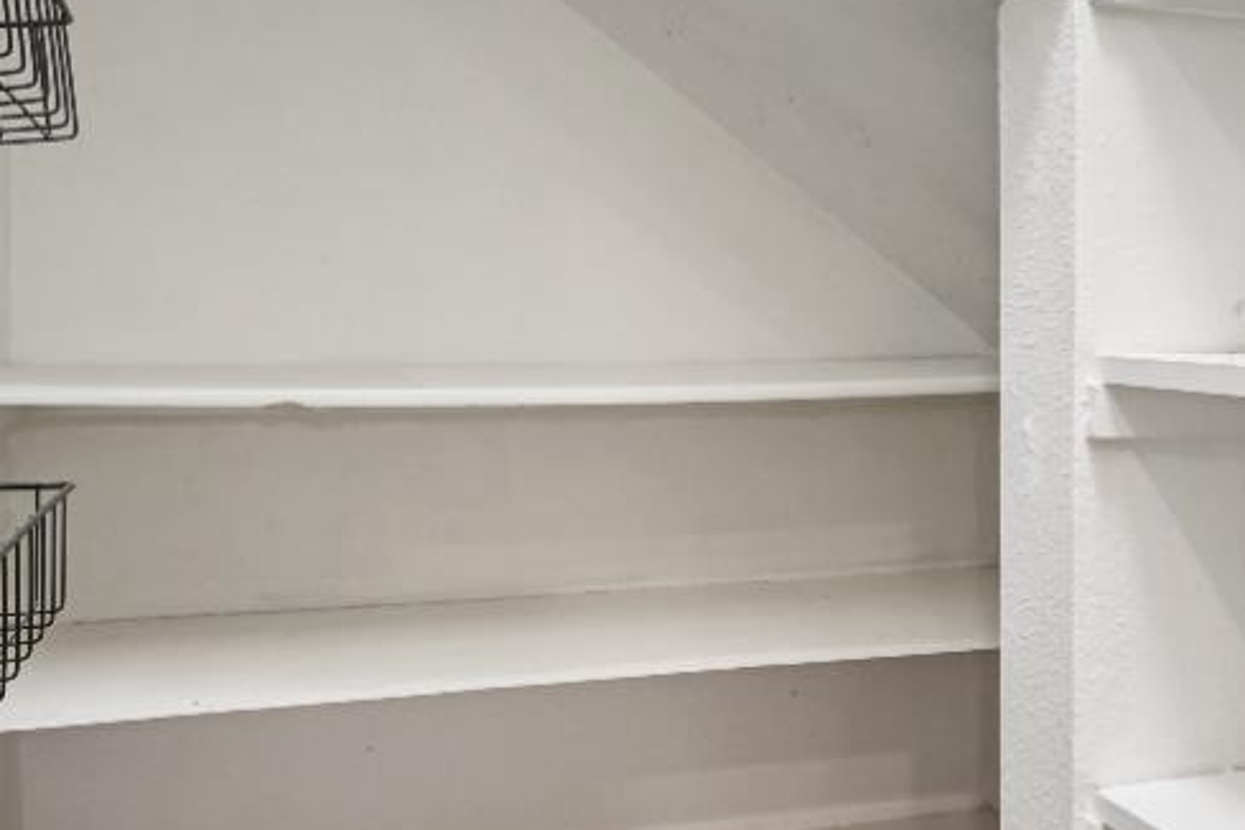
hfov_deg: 40.2
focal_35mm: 48
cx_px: 947
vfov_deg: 28.2
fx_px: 1644
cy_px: 300
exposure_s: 1/6
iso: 1600
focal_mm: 15.5
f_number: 9
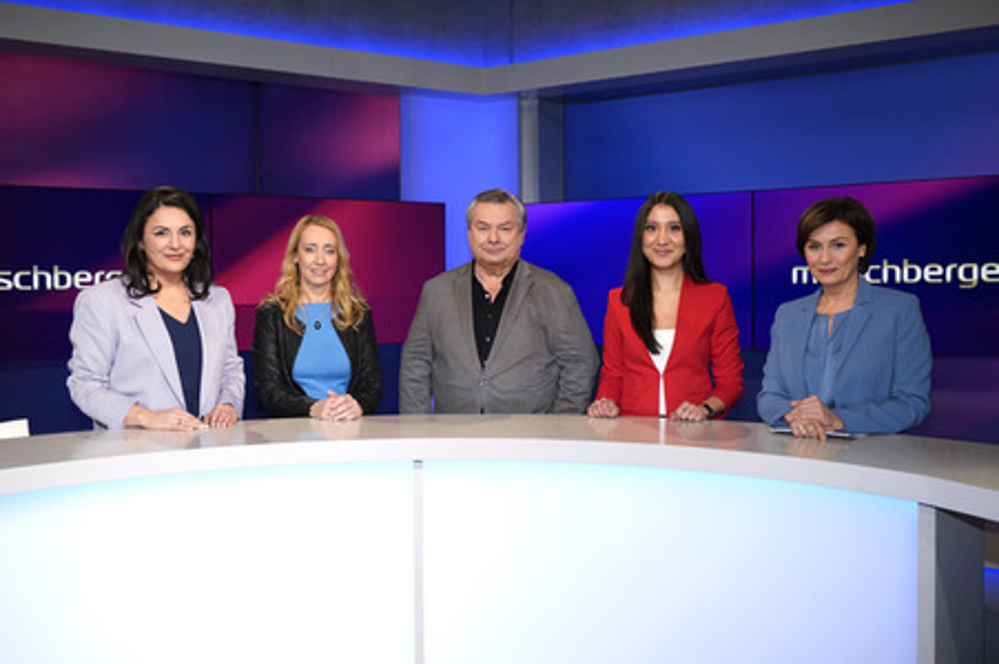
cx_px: 500
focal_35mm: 34
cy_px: 332
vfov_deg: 38.8
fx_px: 943
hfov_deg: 55.8
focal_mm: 34
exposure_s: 1/125
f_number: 5
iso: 1600
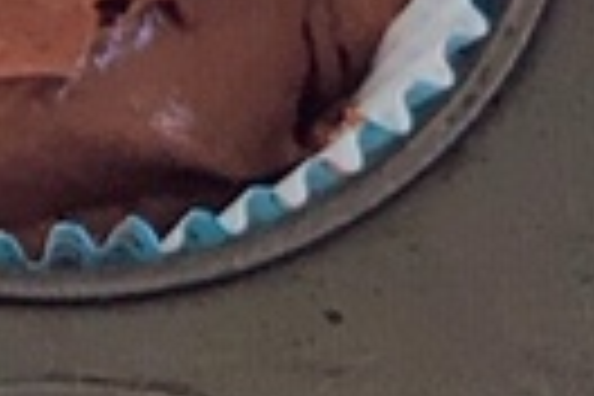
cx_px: -549
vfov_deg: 4.8
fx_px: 4653
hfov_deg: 7.1
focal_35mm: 282
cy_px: 666
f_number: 1.8
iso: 25
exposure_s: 1/35
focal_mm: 3.99
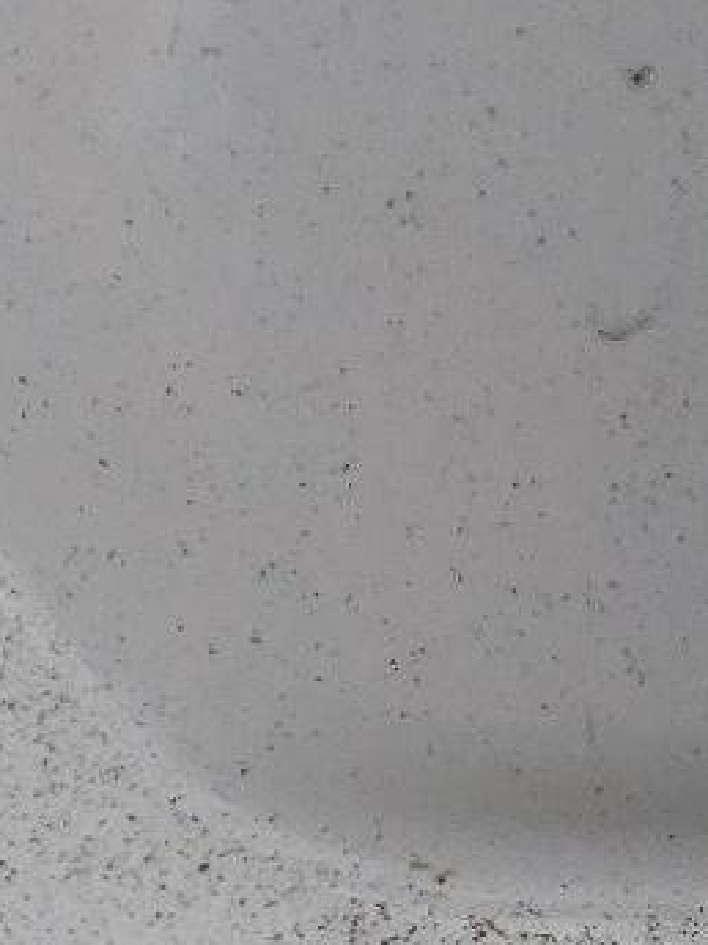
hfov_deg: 7.9
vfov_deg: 10.3
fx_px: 4391
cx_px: -1460
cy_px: 2424
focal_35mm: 161
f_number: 1.5
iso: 50
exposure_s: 1/2000
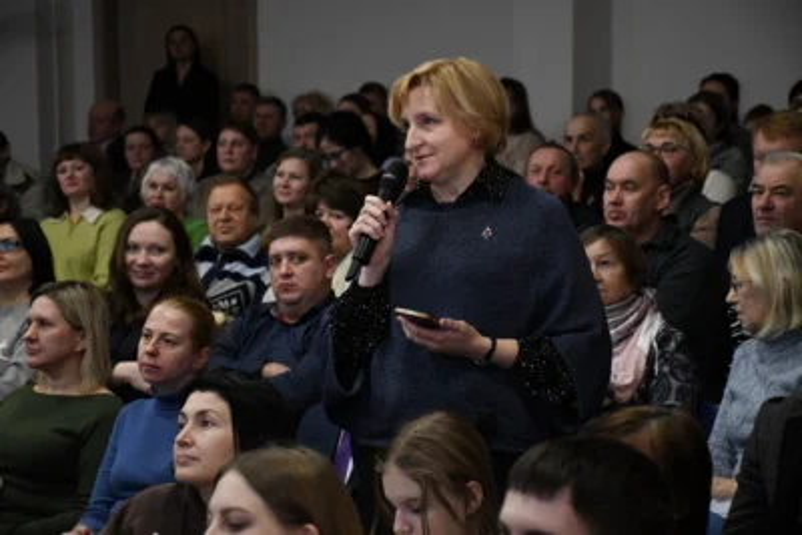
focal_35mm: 112
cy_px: 268
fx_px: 2496
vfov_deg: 12.2
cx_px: 401
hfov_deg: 18.3
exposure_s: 1/125
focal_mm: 75
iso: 4000
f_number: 5.6
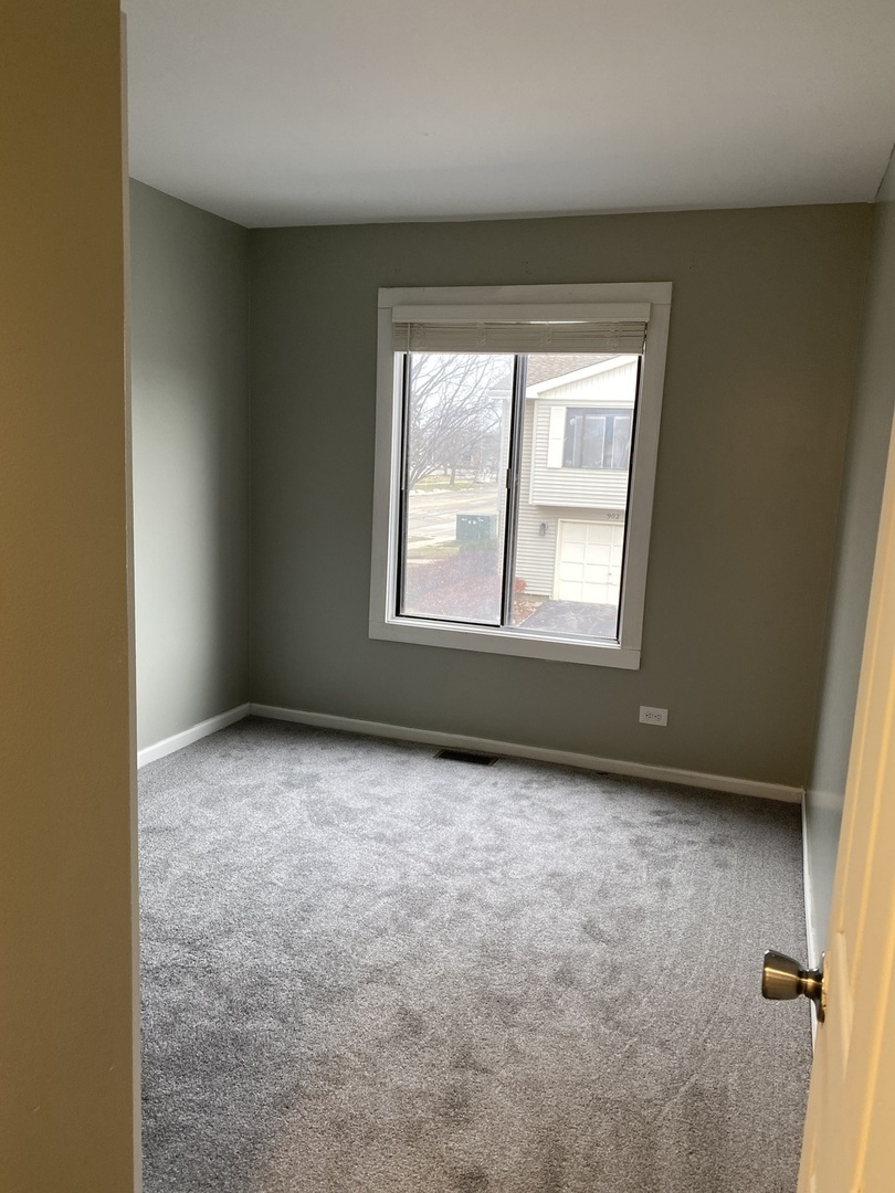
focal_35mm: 26
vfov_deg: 67.3
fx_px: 896
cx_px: 448
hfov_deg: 53.1
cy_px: 596
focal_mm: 4.25
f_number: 1.8
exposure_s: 1/120
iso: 100
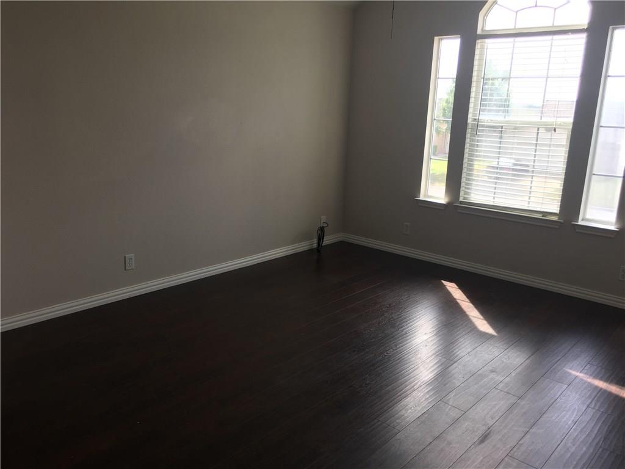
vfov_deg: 48.2
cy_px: 234
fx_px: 524
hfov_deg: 61.7
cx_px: 312
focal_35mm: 29
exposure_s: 1/60
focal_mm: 4.15
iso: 25
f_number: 2.2
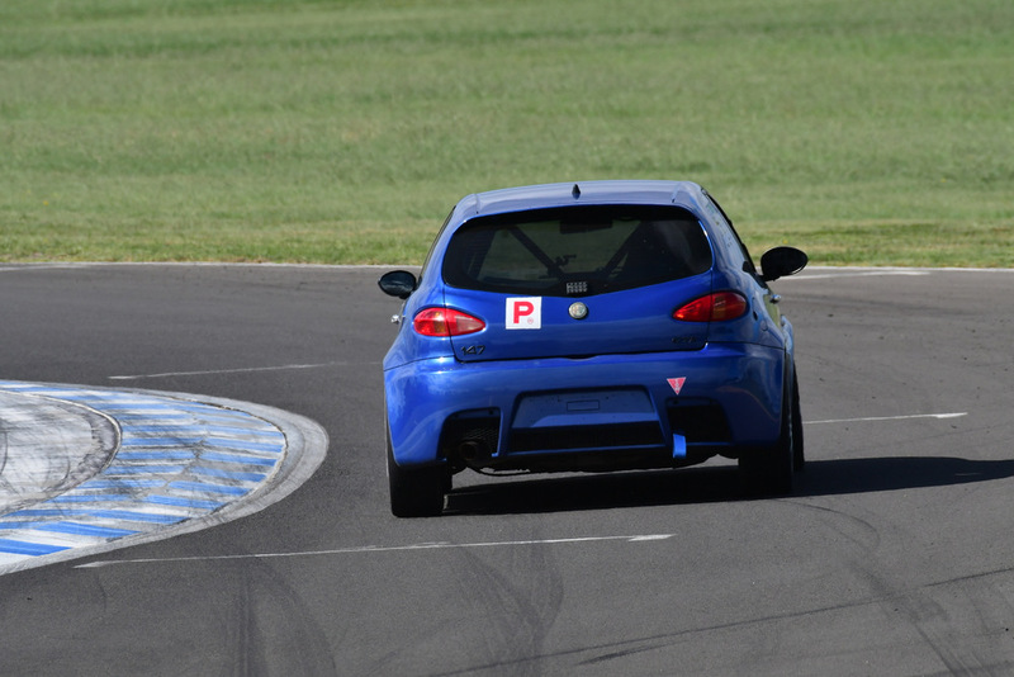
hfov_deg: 2.7
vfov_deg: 1.8
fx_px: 21131
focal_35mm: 750
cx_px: 507
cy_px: 338
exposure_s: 1/640
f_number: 11
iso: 400
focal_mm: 500
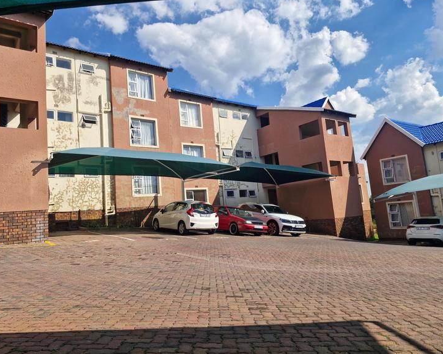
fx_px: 328
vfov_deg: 56.8
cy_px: 171
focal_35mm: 25
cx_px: 220
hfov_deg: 68.1
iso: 50
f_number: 1.8
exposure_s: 1/2312
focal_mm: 5.54
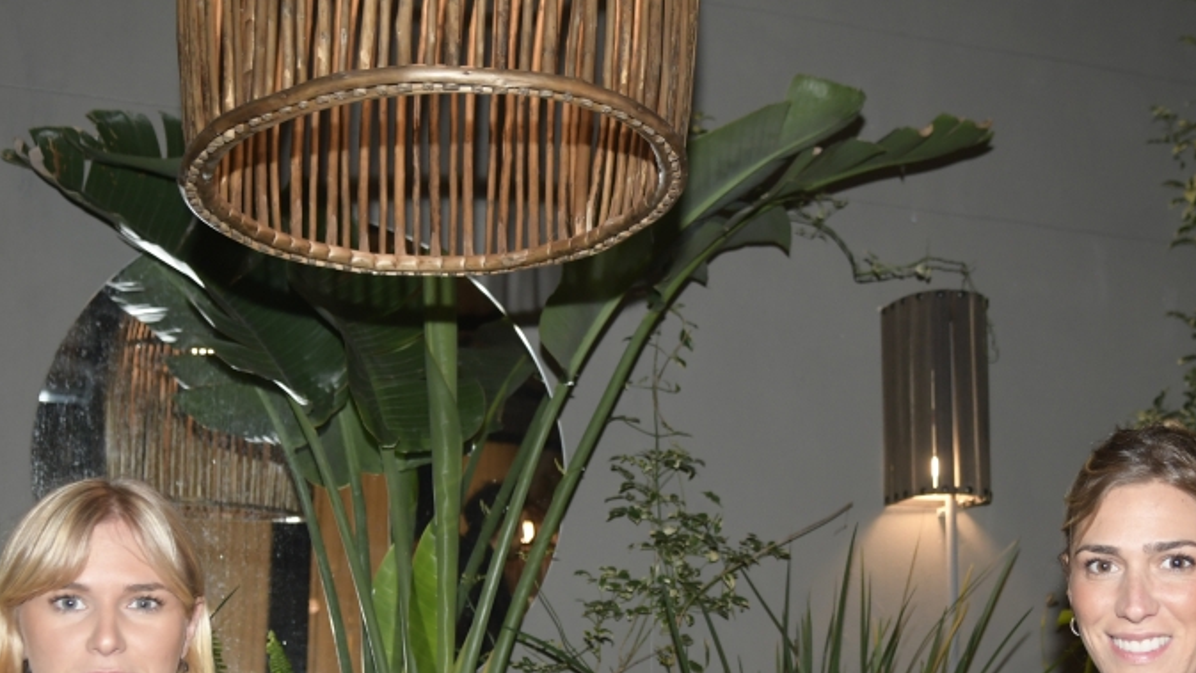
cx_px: 666
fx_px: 1650
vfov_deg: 22.5
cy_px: 611
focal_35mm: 52
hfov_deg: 39.8
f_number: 2.8
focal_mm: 20
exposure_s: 1/125
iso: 800
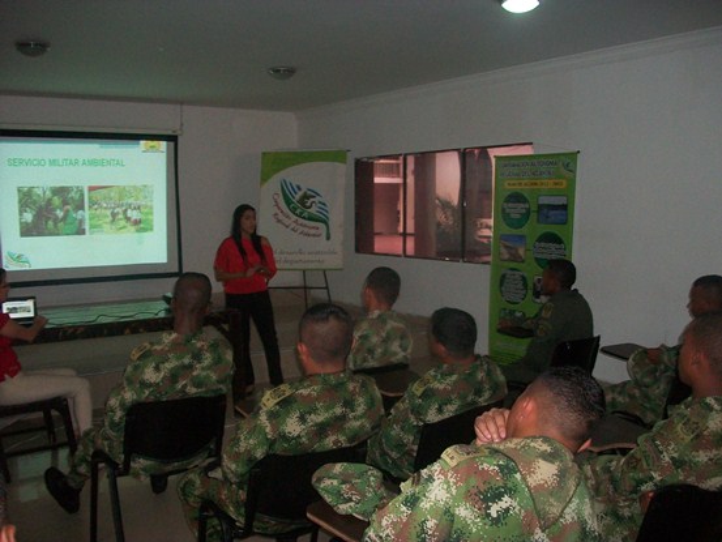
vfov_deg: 41.8
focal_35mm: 34
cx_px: 361
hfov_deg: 53.9
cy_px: 271
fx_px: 709
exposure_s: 1/60
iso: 160
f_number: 2.8
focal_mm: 5.7
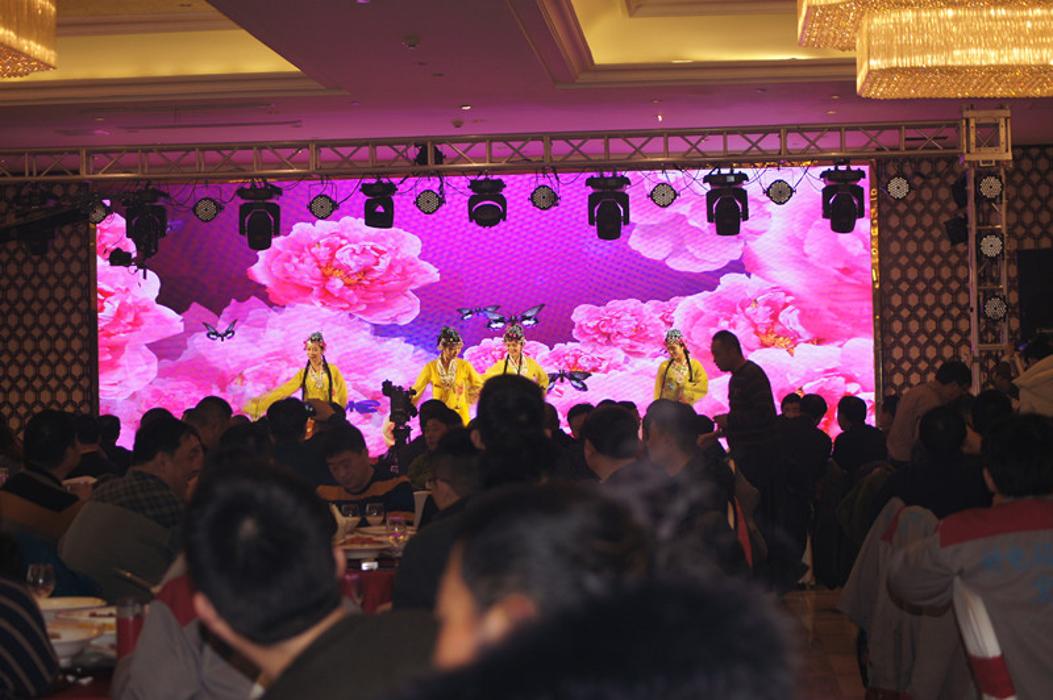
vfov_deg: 16.5
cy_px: 350
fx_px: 2411
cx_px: 526
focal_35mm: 82
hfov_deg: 24.6
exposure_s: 1/100
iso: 100
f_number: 4.5
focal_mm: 55
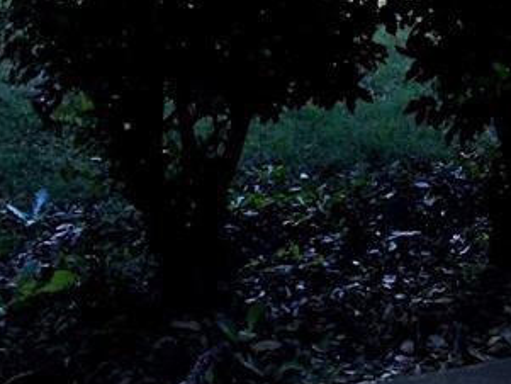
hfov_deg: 17.0
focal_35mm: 102
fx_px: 1506
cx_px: 815
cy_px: -114
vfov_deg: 14.0
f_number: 2.2
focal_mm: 4.12
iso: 32
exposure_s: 1/456
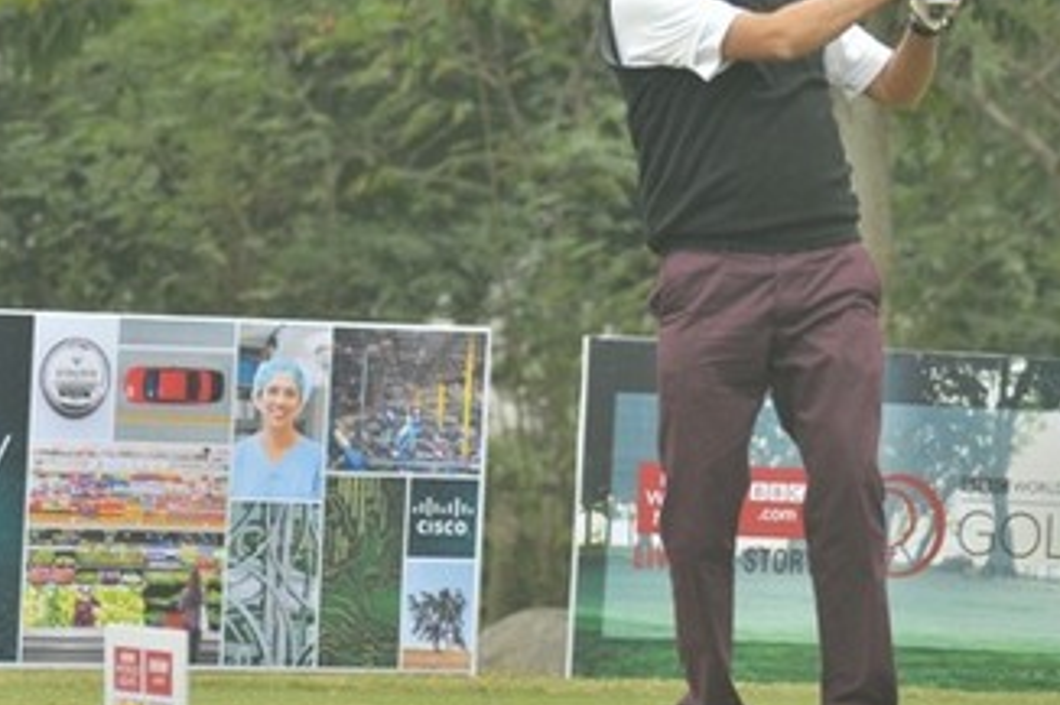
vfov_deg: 3.4
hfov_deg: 5.2
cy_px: 146
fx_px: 11769
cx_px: 842
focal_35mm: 400
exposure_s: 1/640
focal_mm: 145
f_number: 4
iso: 400
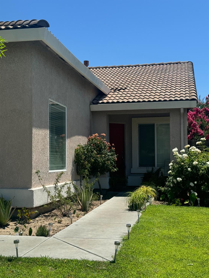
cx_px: 104
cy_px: 139
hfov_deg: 30.3
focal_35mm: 48
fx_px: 386
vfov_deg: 39.7
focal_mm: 6.76
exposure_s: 1/3802
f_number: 1.78
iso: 64
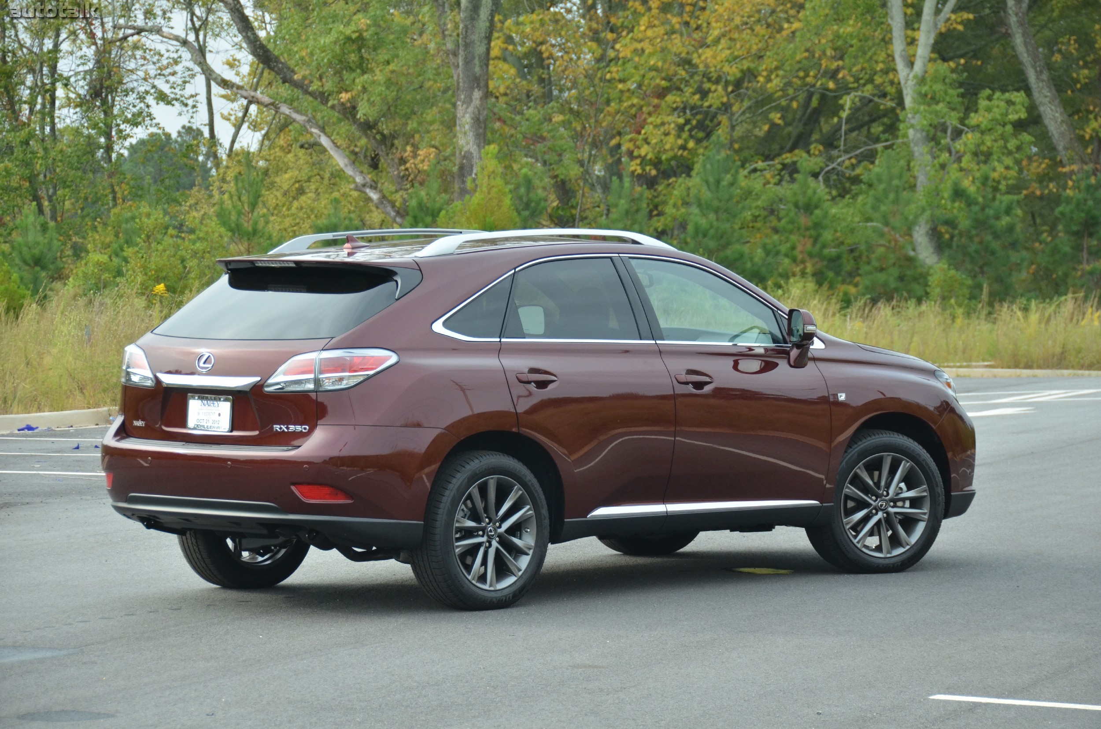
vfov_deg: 10.1
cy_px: 364
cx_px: 550
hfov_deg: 15.2
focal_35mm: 135
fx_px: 4120
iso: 720
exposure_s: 1/1000
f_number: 5.3
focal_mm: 90
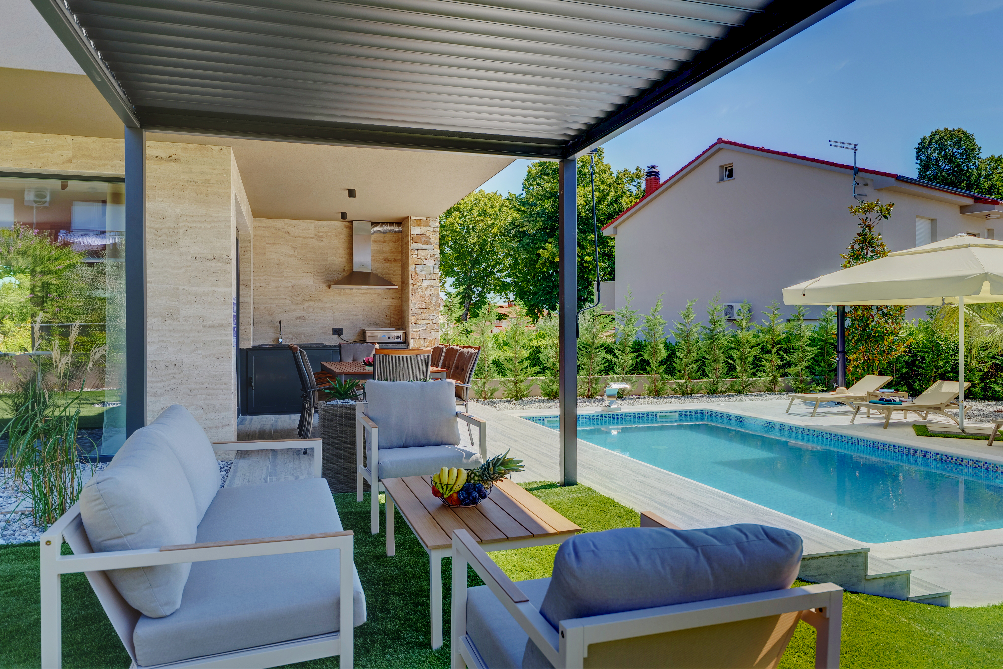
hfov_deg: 69.4
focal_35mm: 26
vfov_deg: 49.6
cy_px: 334
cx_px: 502
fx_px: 724
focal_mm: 26
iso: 100
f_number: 5.3
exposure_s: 1/400
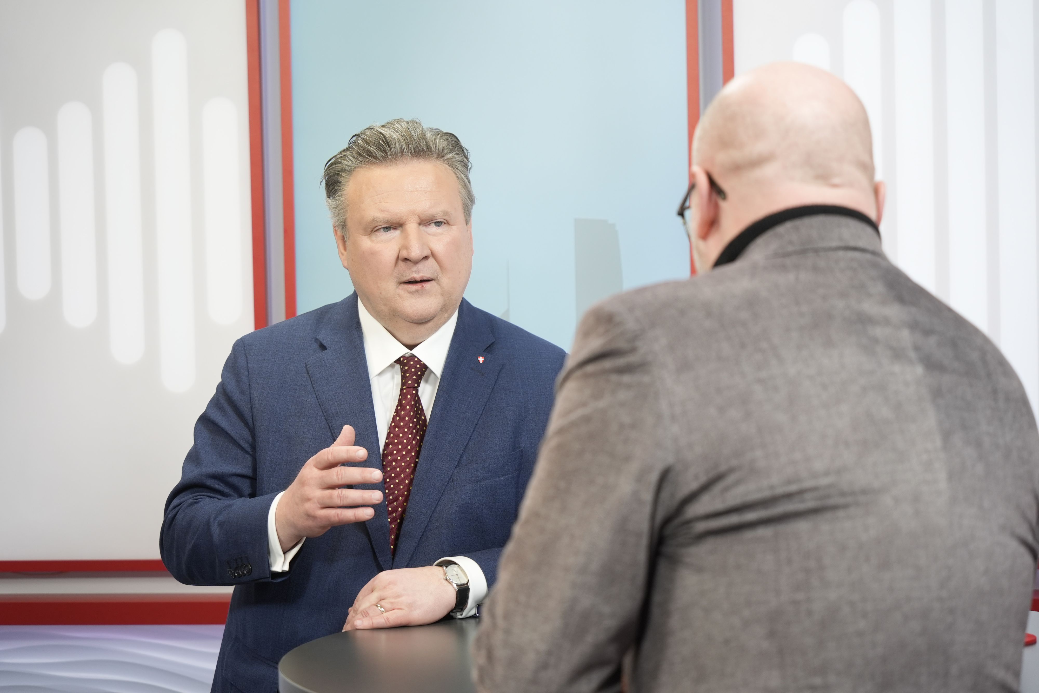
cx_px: 520
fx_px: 2136
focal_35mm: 74
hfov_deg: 27.3
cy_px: 346
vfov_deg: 18.4
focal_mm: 74
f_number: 4
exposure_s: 1/160
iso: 640
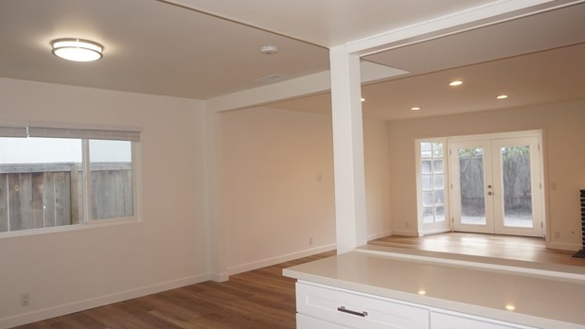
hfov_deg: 71.9
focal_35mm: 26
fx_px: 403
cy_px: 164
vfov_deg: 44.4
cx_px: 299
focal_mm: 16
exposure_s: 1/160
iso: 400
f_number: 4
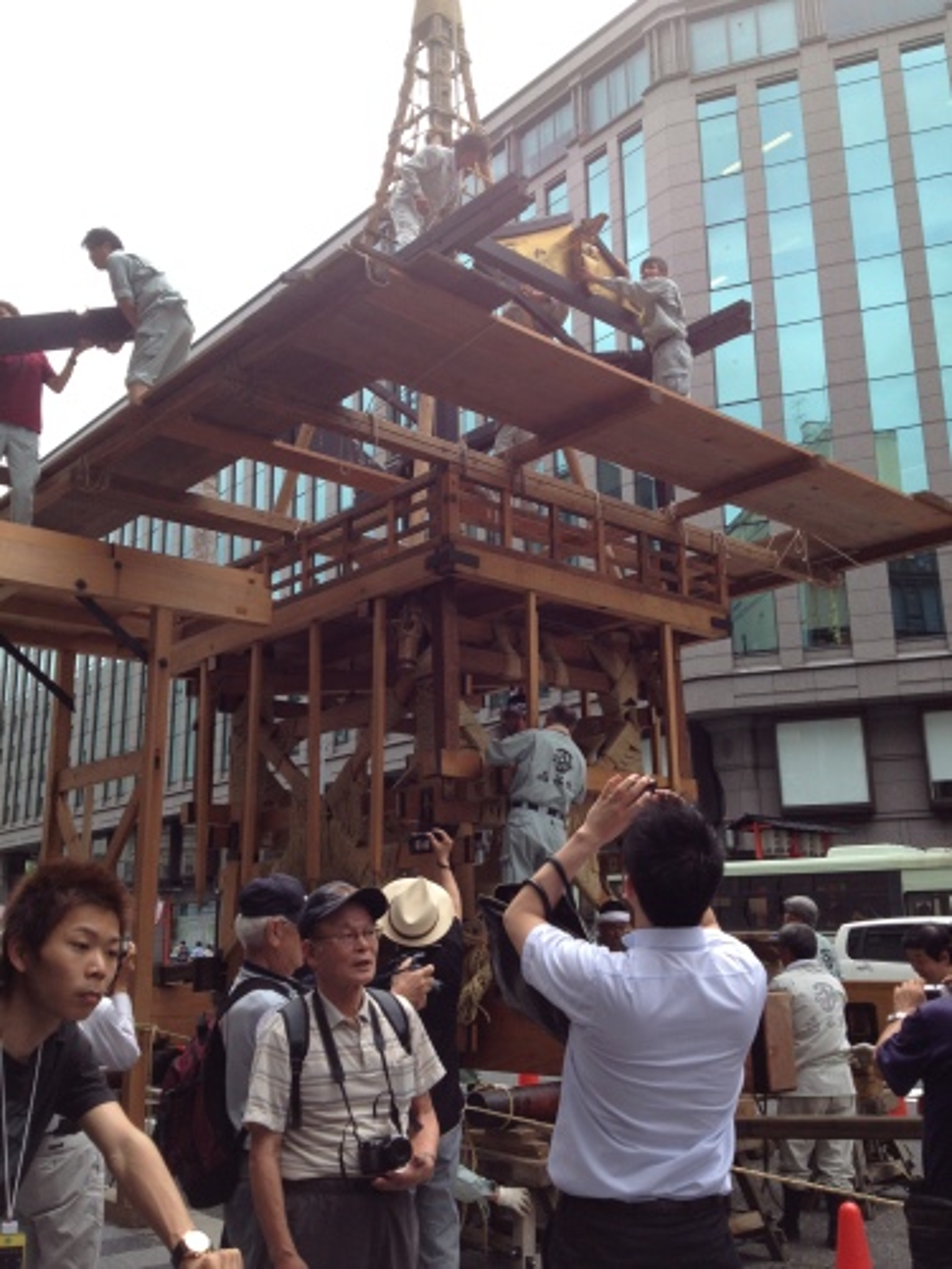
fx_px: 1283
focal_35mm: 35
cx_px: 476
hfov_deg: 40.7
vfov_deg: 52.6
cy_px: 634
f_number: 2.4
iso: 64
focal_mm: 4.28
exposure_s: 1/264
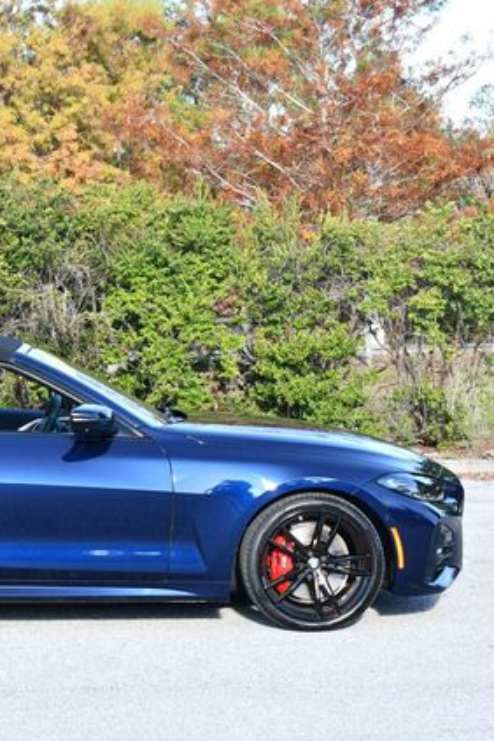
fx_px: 2243
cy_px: 373
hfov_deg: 12.4
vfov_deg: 18.8
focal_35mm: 109
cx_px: -40
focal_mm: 36
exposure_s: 1/250
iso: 360
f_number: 5.6
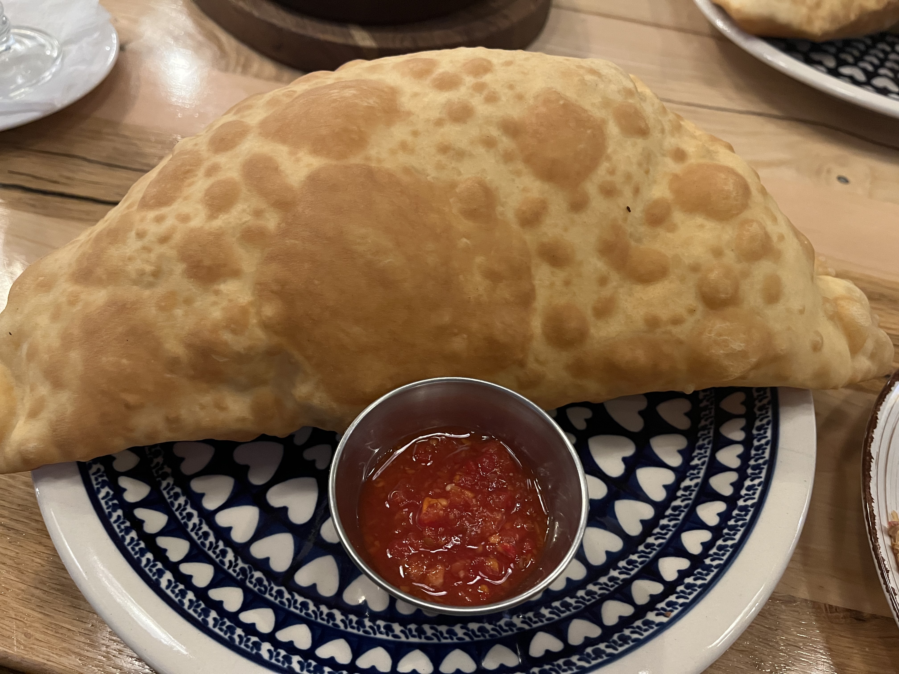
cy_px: 337
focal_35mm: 26
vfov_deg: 53.1
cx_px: 450
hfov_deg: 67.3
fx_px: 675
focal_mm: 5.1
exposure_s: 1/25
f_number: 1.6
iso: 500
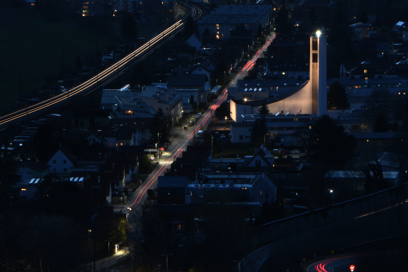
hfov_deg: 10.0
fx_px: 2323
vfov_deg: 6.7
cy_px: 157
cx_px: 233
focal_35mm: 205
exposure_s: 30
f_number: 32
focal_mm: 80
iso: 100
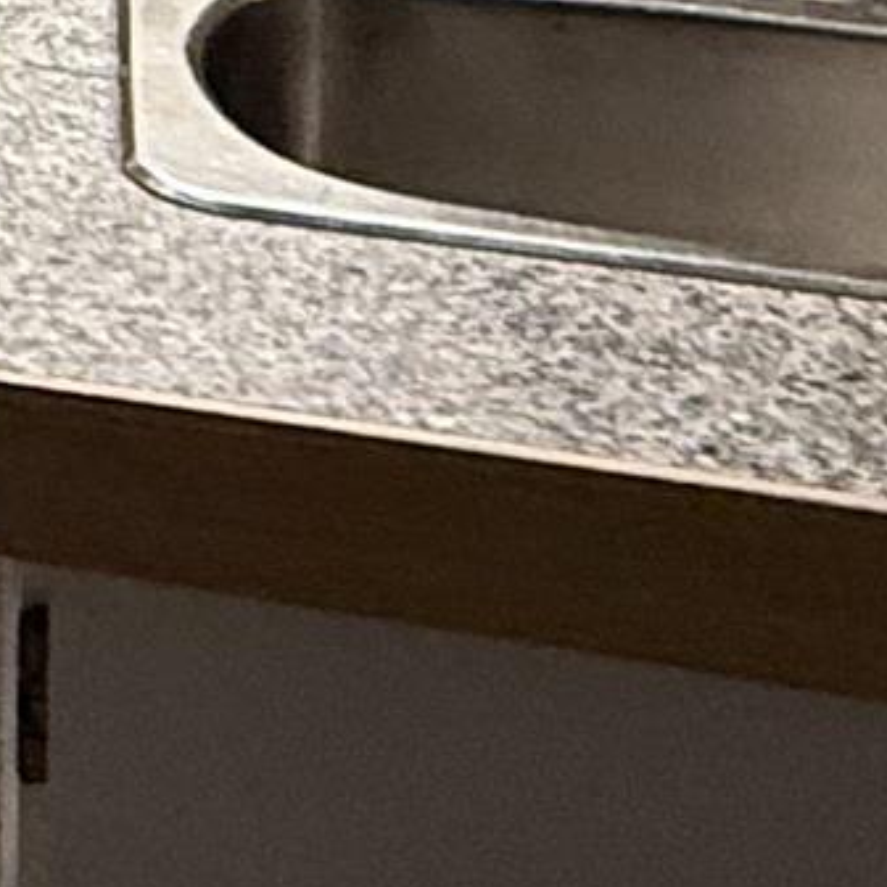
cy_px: -998
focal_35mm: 113
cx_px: -1006
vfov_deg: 13.0
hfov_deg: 13.0
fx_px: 3276
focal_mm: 2.22
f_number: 2.2
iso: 200
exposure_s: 1/60
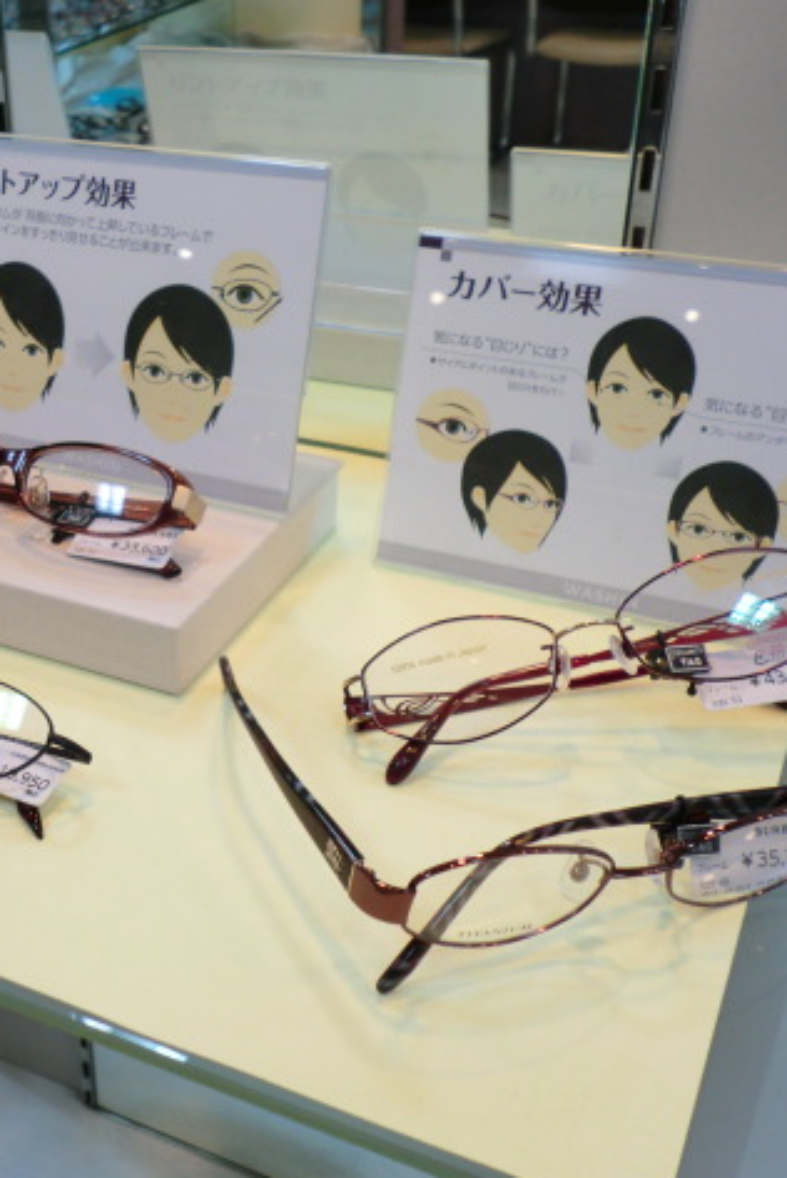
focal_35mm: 45
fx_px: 1473
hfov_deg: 28.9
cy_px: 595
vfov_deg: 43.6
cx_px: 100
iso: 64
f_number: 3.5
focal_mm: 5.8
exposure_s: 1/60
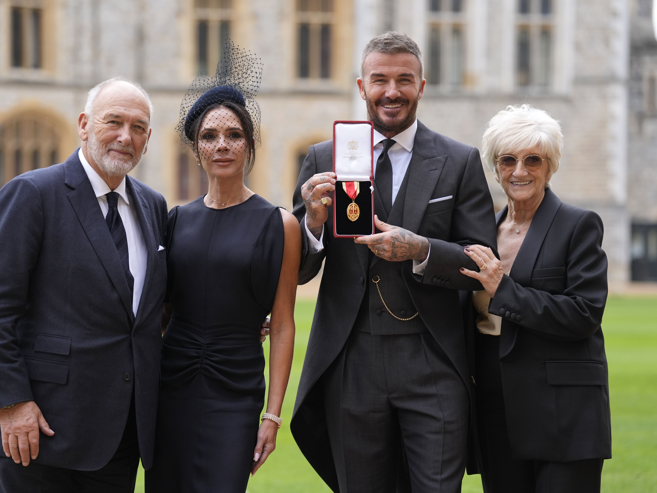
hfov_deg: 15.8
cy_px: 247
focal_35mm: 125
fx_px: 2373
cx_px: 302
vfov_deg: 11.9
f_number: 3.2
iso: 640
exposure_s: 1/1000
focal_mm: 115
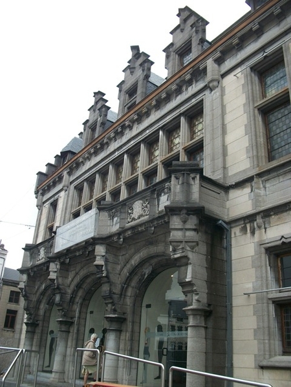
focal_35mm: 32
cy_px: 194
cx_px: 146
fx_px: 359
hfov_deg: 44.2
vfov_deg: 56.8
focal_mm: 5.7
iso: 80
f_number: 8.8
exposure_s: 1/60
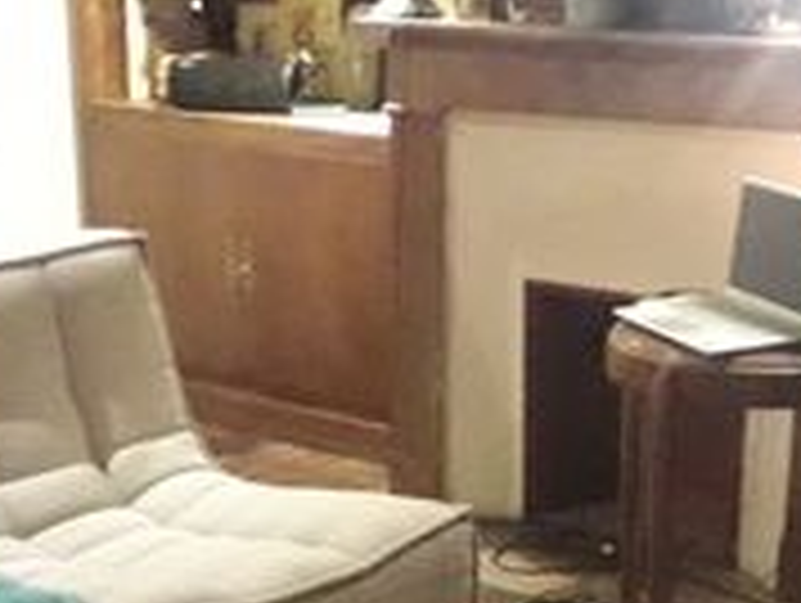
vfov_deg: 16.0
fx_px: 2109
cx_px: 346
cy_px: 572
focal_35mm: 91
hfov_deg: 21.5
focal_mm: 3.6
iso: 800
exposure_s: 1/20
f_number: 1.9
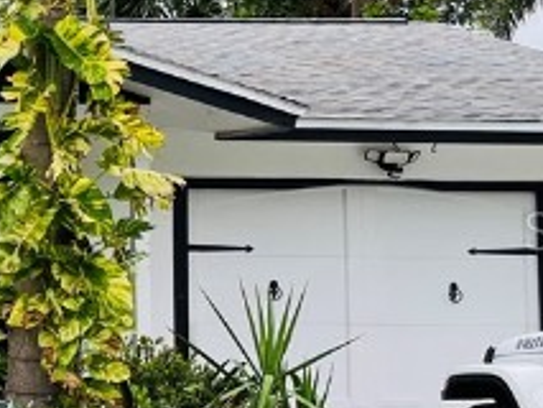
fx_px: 1962
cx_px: -540
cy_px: 230
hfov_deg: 13.5
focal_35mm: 125
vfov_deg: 11.9
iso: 32
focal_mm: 4.2
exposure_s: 1/295
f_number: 1.6
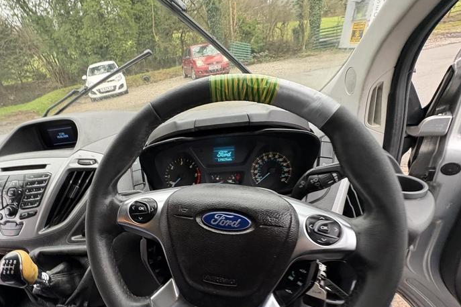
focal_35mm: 19
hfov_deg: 85.7
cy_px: 198
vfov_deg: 63.3
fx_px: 243
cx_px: 183
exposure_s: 1/60
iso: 320
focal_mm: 2.22
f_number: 2.2
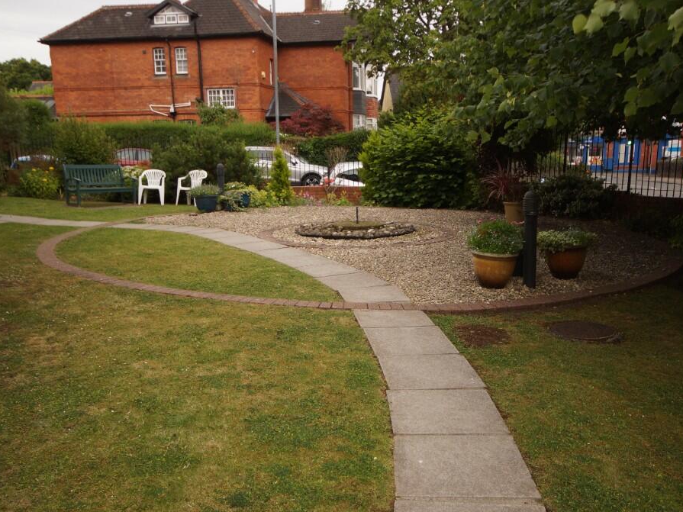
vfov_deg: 42.9
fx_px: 651
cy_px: 259
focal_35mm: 33
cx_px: 350
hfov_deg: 55.4
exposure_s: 1/60
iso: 125
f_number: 5.6
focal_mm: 20
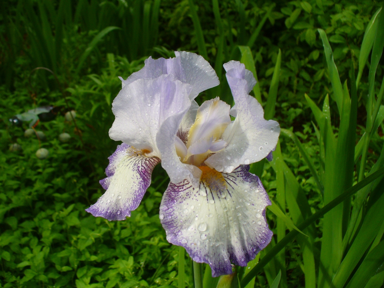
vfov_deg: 38.7
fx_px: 410
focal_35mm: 37
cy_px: 144
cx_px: 192
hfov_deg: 50.1
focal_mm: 6.1
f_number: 5.6
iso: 80
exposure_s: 1/125
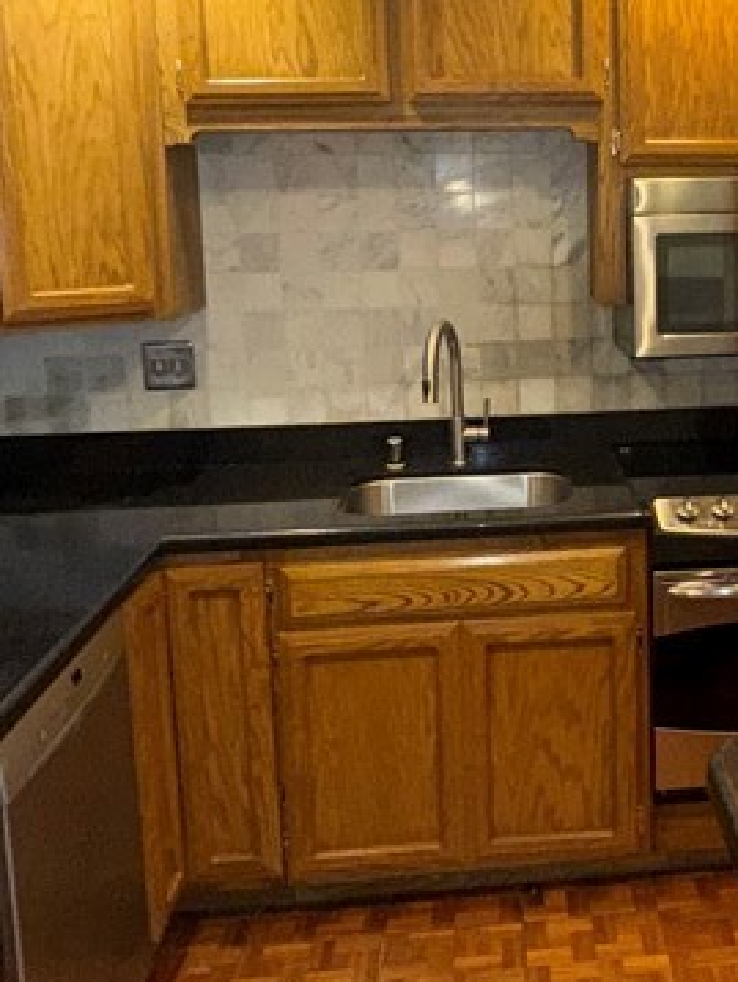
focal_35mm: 40
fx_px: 1136
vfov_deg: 46.3
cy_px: 365
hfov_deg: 34.6
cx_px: 615
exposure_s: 1/60
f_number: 2.2
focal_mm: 2.22
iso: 160
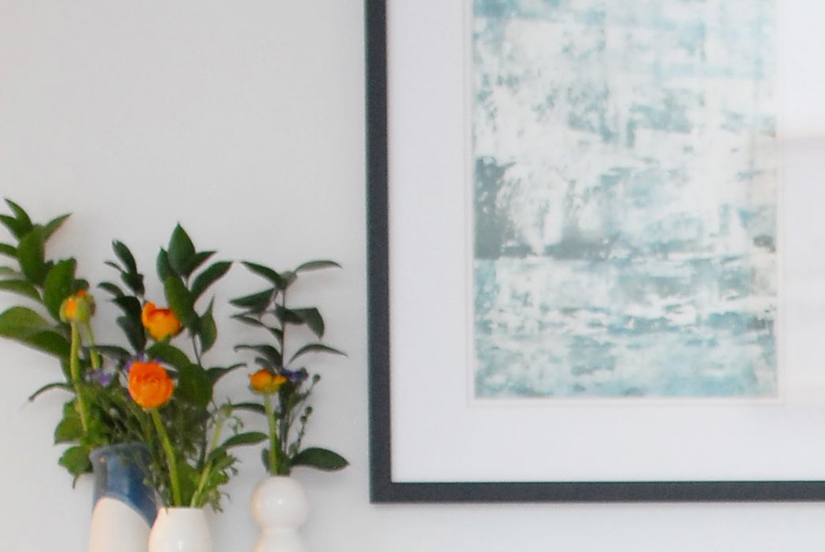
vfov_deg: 6.9
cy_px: 1003
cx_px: 1114
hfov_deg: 10.3
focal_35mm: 194
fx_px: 4447
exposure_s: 1/200
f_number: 2.5
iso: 400
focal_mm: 35
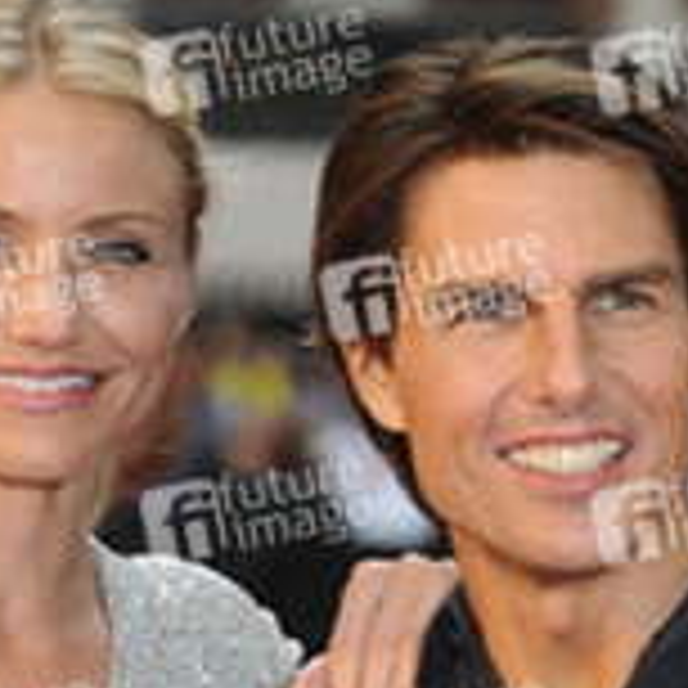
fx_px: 7780
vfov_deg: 5.1
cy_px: 625
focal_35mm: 346
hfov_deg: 5.1
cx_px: 315
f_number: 5
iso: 320
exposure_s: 1/200
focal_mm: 92
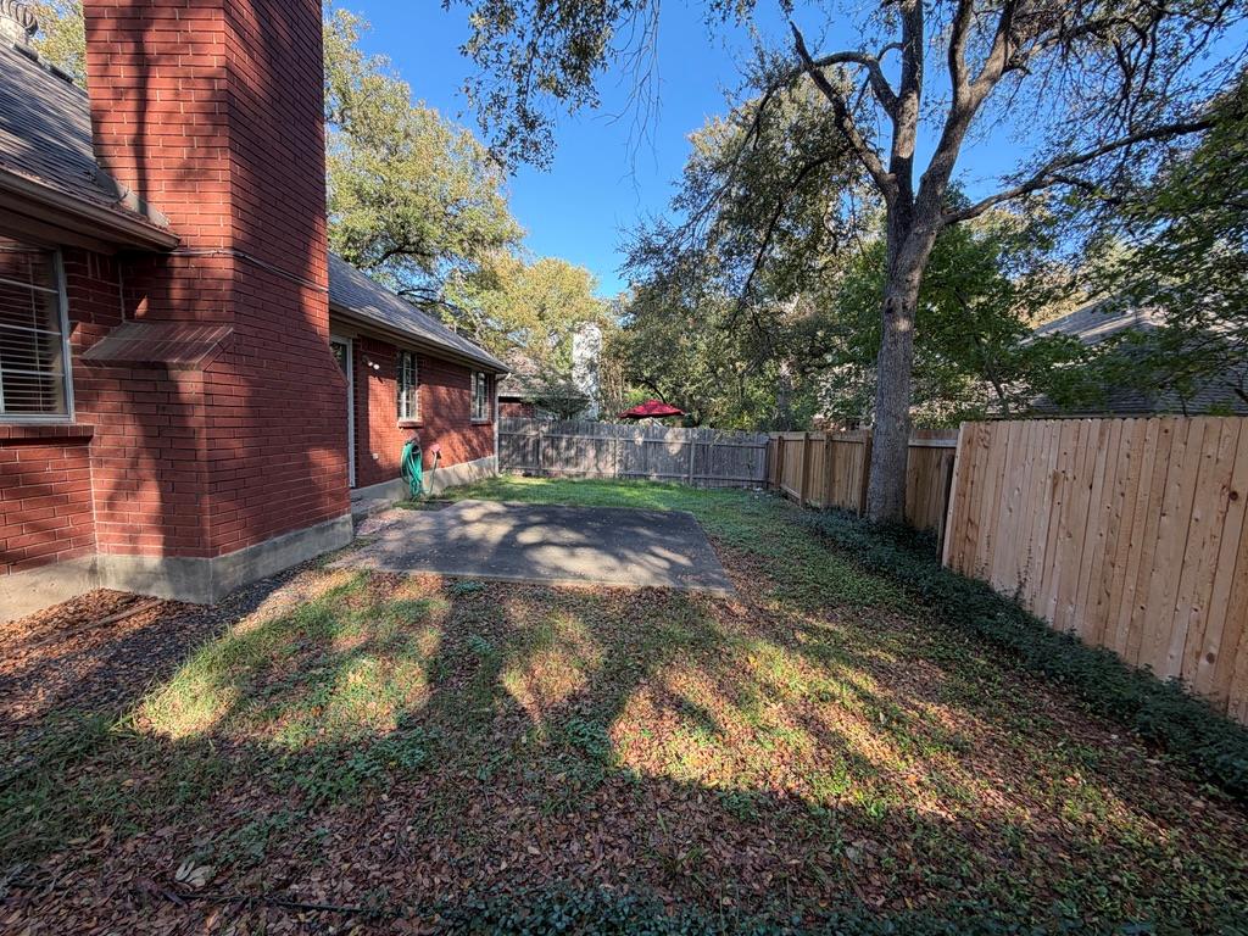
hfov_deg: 102.1
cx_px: 624
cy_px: 468
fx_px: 505
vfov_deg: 85.7
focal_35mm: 14
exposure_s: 1/132
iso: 40
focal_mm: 2.22
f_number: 2.2
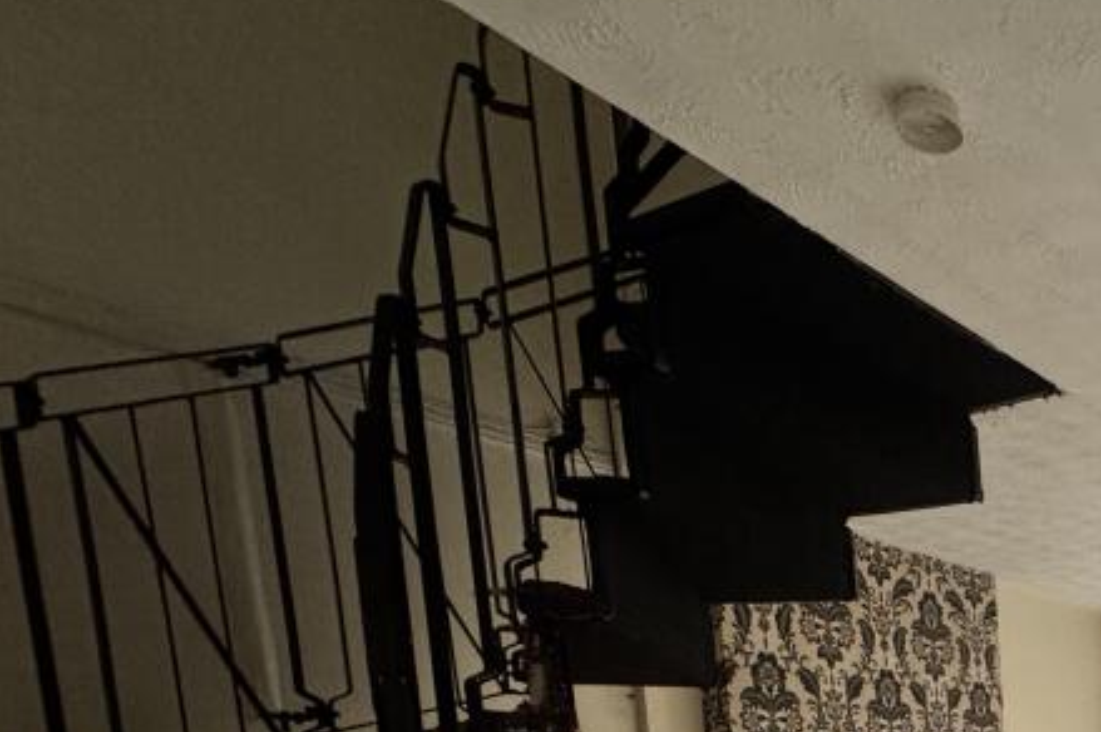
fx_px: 1039
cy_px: 925
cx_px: 1262
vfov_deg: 31.2
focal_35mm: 34
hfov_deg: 41.7
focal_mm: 2.22
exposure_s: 1/70
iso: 320
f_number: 2.2
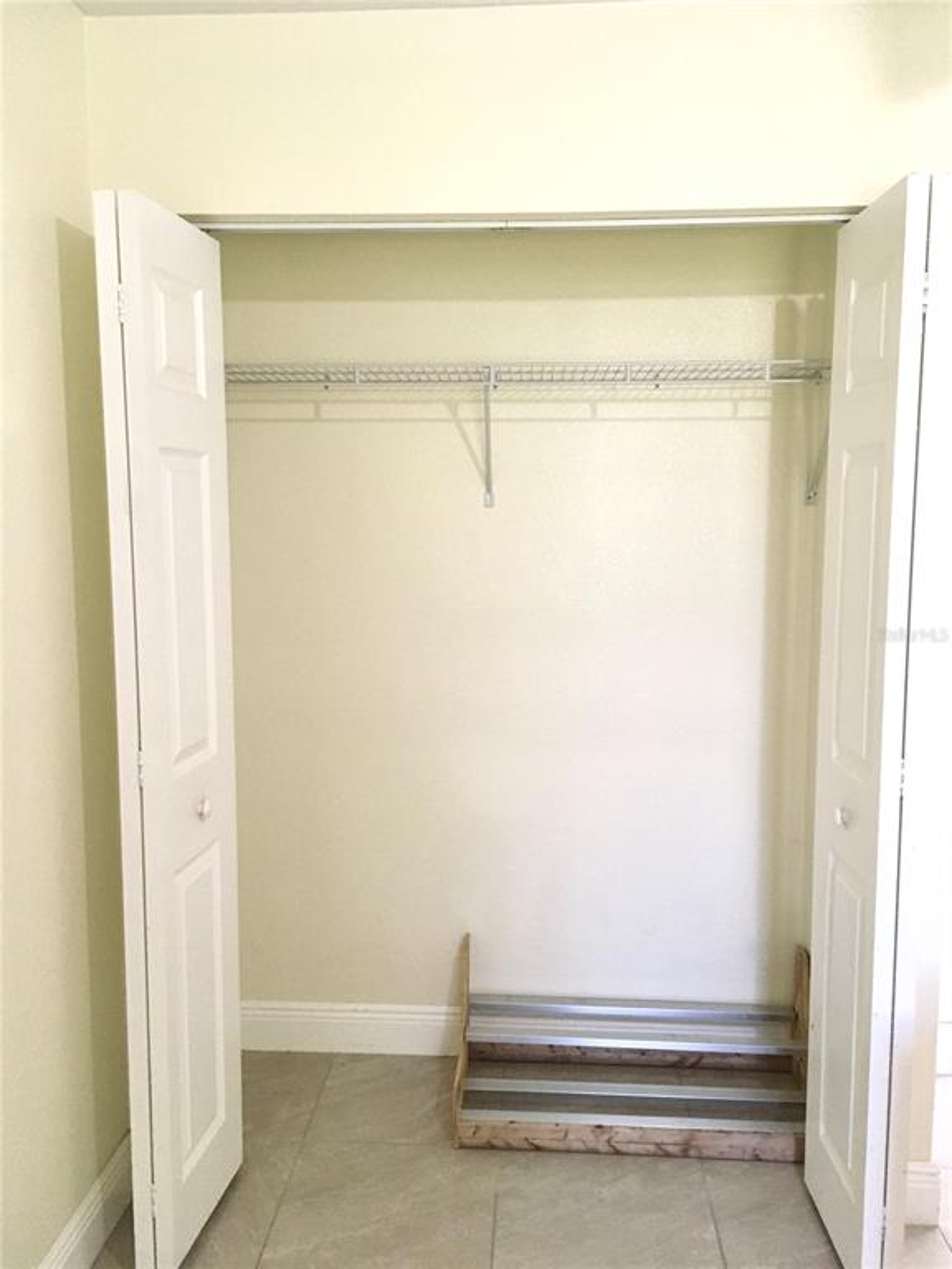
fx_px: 1063
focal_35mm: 29
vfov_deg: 61.7
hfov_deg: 48.2
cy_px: 634
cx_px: 476
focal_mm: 4.15
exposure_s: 1/30
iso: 125
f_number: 2.2
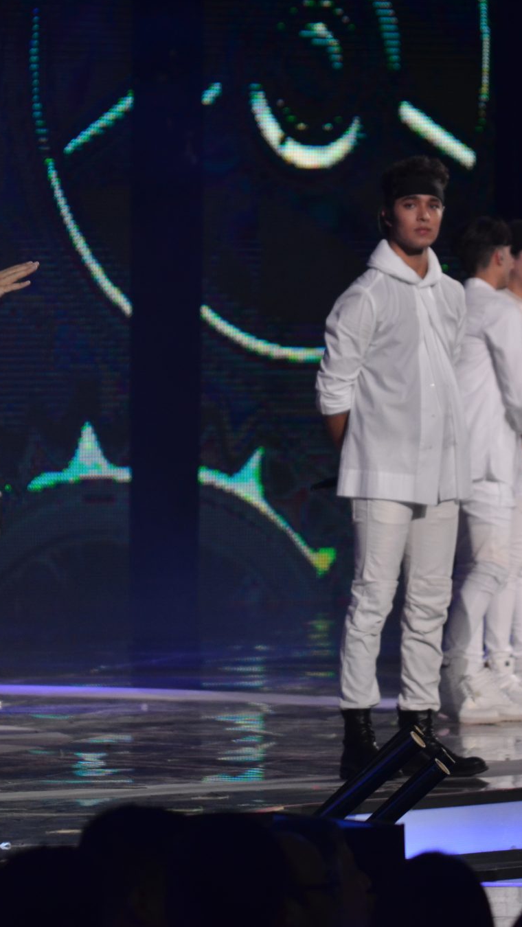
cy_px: 462
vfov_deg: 6.3
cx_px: 212
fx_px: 8479
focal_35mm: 345
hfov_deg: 3.5
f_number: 5
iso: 800
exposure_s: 1/125
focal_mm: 145
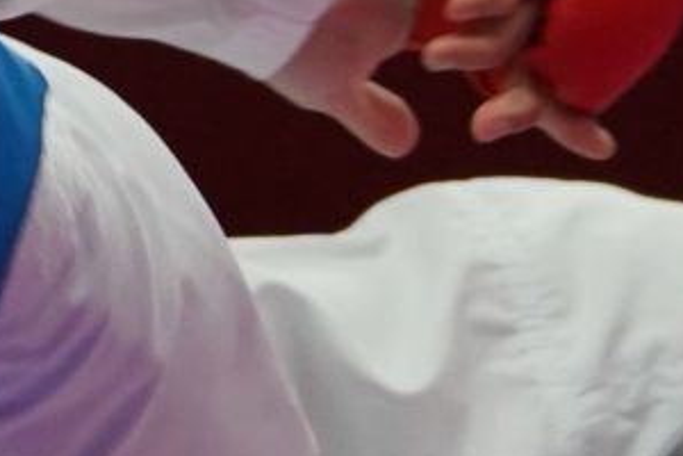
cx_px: 248
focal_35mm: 2418
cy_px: 84
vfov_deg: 0.6
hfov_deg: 0.9
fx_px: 45871
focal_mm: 269
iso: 1600
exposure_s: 1/1000
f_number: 4
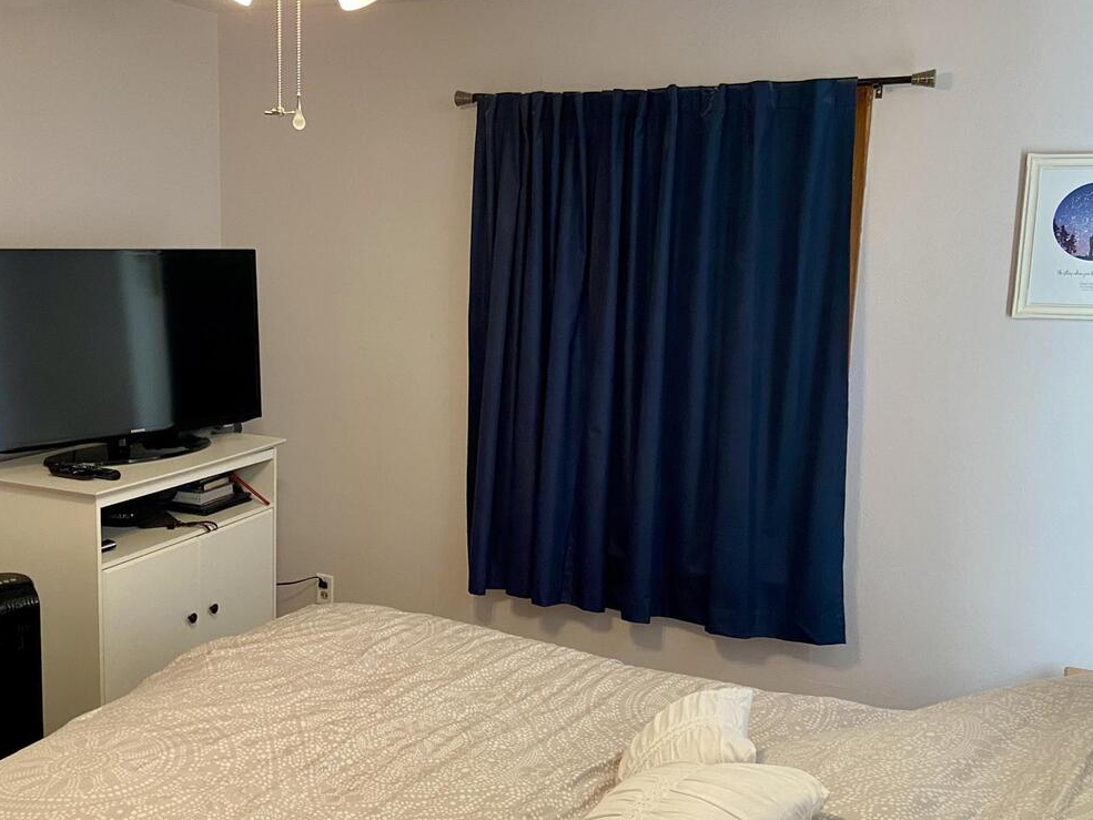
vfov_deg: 37.7
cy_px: 434
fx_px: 1200
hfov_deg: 48.7
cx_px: 448
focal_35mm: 38
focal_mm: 4.25
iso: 160
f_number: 1.8
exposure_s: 1/60
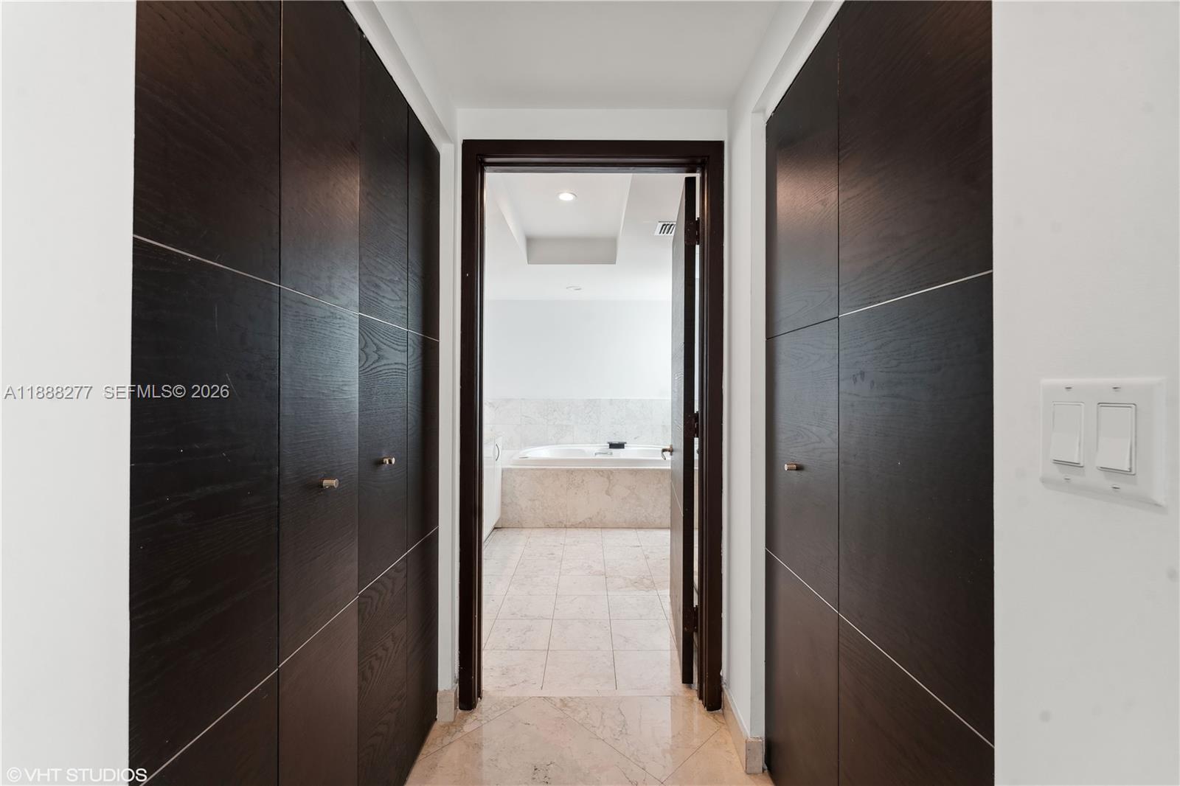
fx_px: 459
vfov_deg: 81.2
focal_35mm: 14
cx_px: 590
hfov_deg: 104.3
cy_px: 393
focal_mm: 14
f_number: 9
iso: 200
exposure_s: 1/10
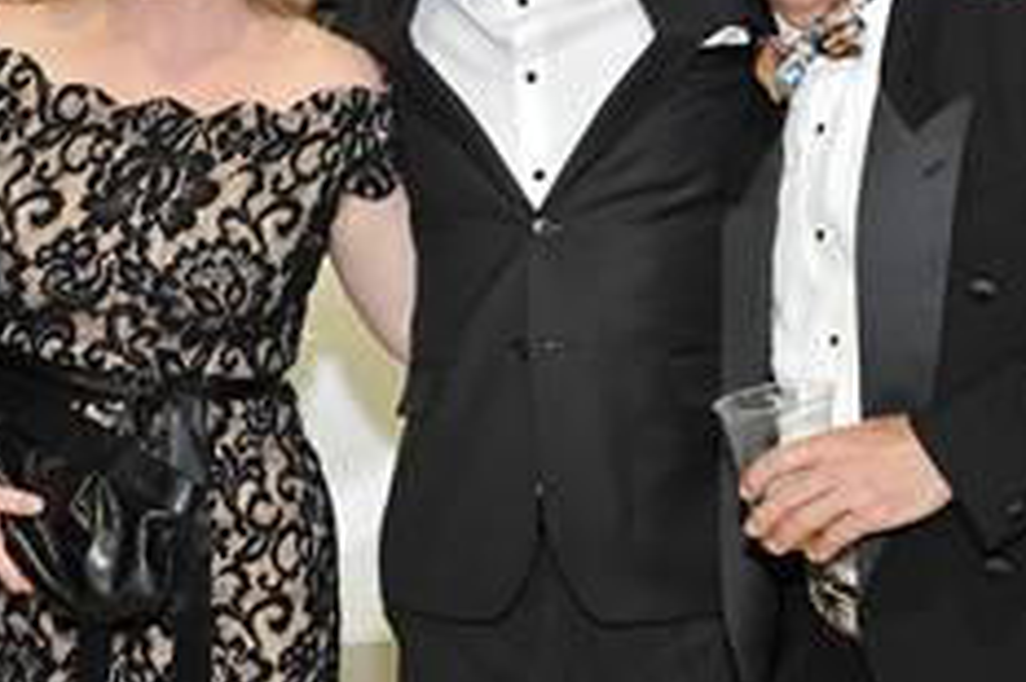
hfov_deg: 20.5
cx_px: 260
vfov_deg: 13.8
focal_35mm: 99
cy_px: 255
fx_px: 2819
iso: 1250
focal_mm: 42
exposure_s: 1/80
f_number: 7.1
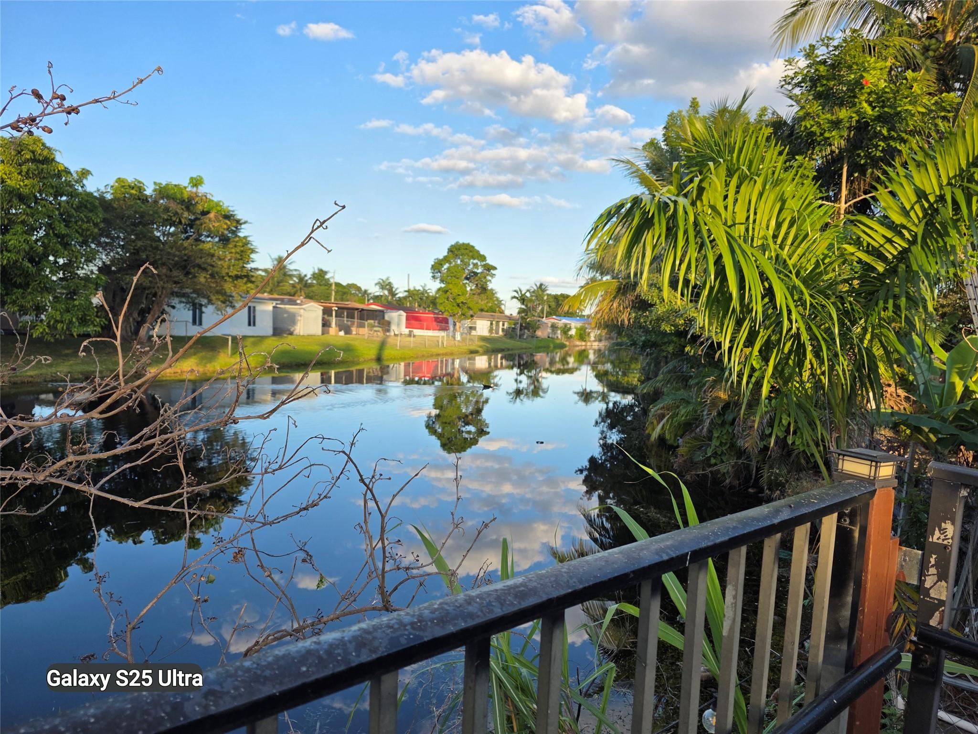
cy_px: 367
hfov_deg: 73.9
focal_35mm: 23
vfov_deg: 58.9
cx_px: 489
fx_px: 650
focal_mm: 6.3
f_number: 1.7
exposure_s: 1/2271
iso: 80
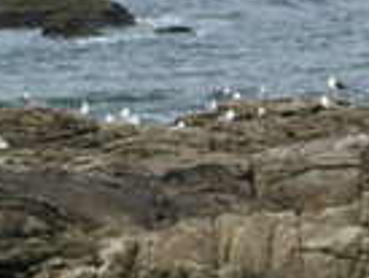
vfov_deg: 3.0
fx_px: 5281
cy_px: 111
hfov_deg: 4.0
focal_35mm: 495
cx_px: 143
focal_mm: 23.4
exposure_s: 1/430
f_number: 4.9
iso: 64
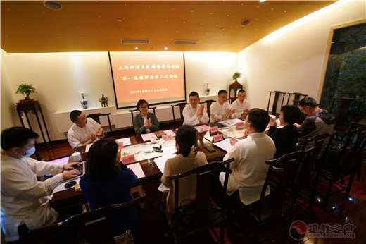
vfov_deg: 73.7
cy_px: 122
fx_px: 163
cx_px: 183
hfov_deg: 96.8
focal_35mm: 16
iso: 2000
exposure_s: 1/60
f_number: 2.8
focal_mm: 16
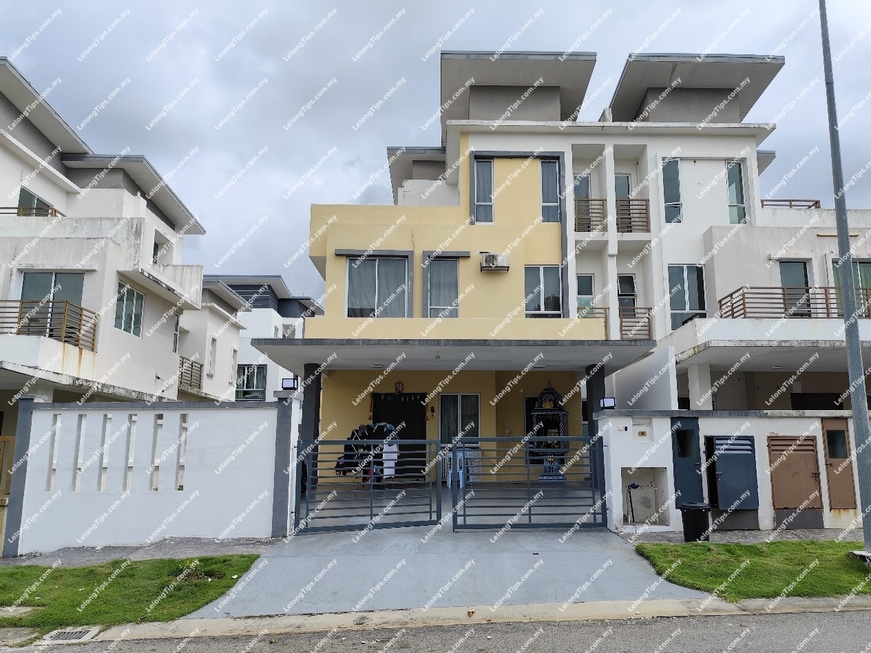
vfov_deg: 58.9
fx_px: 579
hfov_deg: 73.9
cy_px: 326
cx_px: 436
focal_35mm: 23
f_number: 1.65
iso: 50
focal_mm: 6.19
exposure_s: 1/847
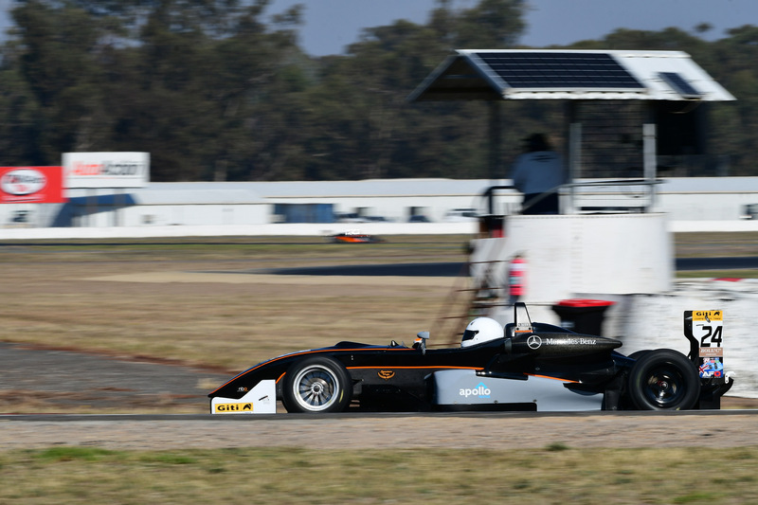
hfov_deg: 6.5
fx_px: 6631
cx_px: 379
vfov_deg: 4.4
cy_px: 252
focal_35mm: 315
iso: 160
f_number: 16
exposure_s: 1/200
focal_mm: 210
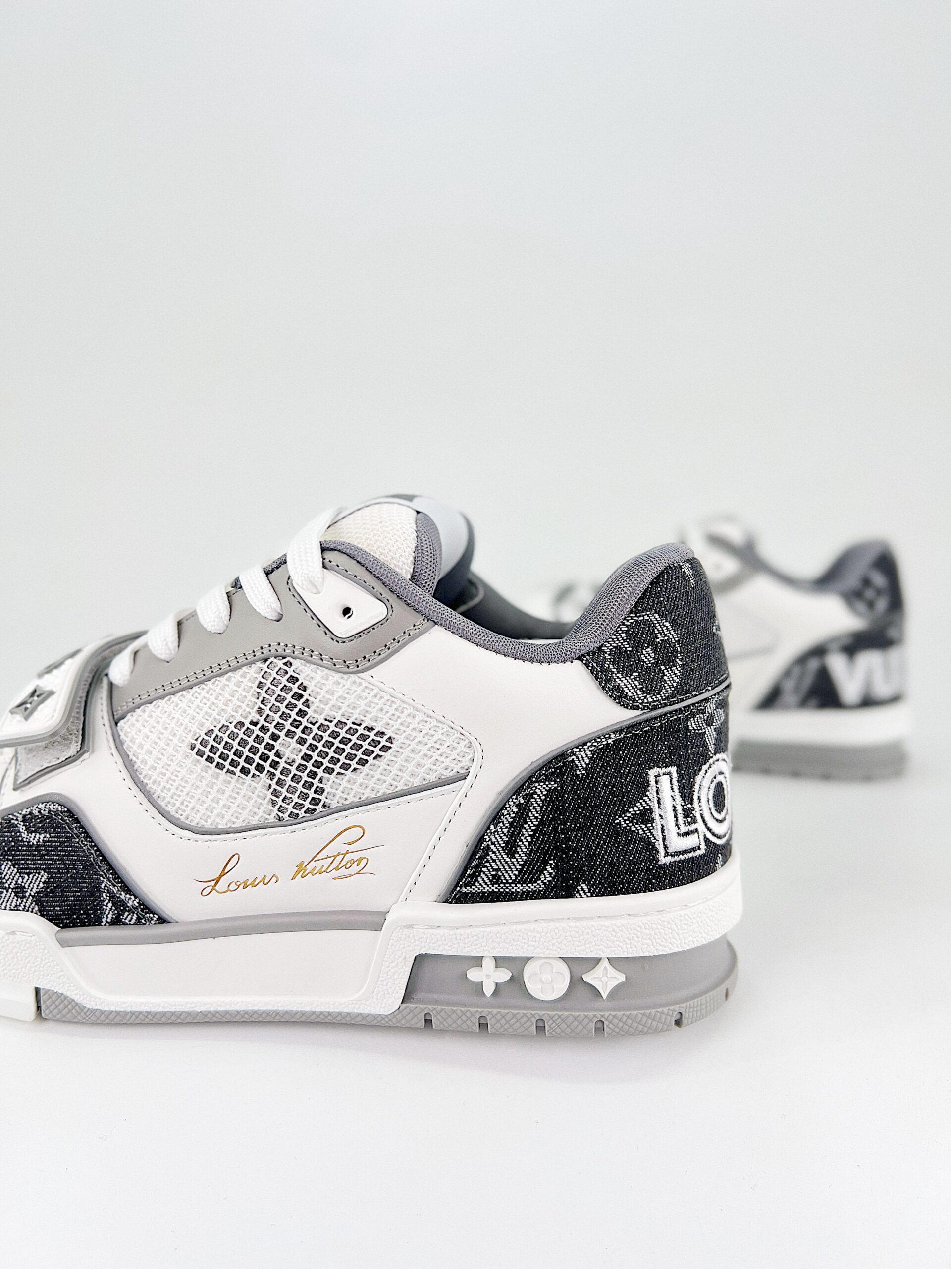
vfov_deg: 67.3
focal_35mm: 26
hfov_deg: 53.1
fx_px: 952
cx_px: 476
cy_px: 634
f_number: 1.5
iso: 50
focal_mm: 5.7
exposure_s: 1/982
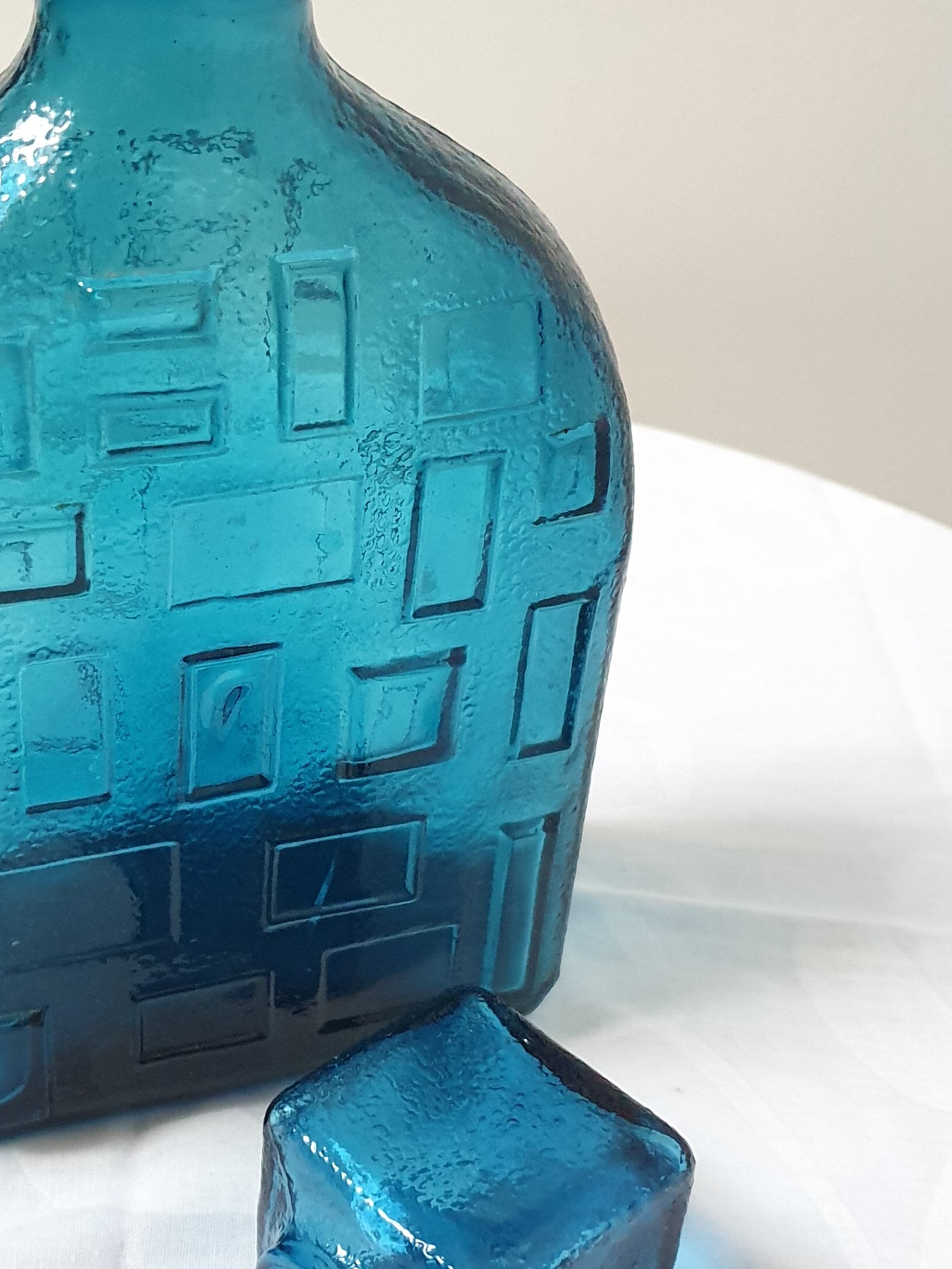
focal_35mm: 48
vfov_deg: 39.6
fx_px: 1760
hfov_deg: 29.8
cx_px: 234
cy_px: 697
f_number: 1.5
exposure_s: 1/50
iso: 640
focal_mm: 4.32
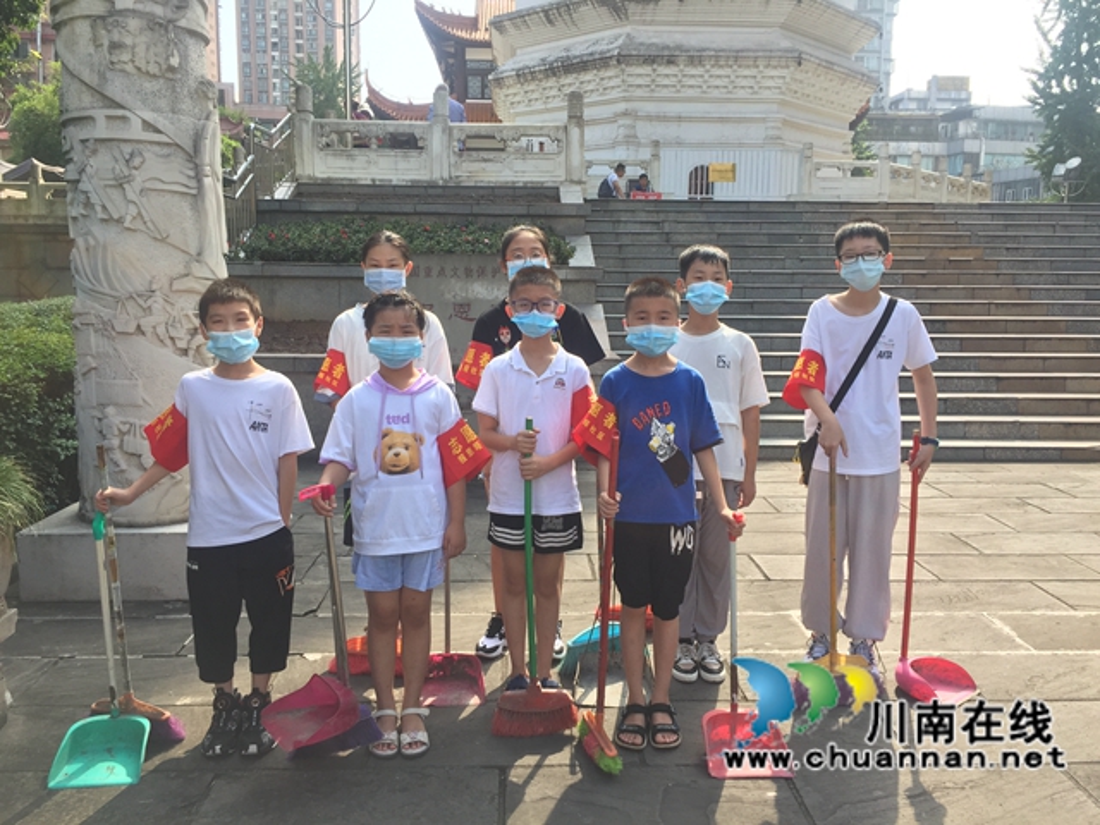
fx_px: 922
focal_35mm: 29
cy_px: 412
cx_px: 550
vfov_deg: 48.2
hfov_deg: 61.7
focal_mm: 4.15
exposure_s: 1/618
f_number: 2.2
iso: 32
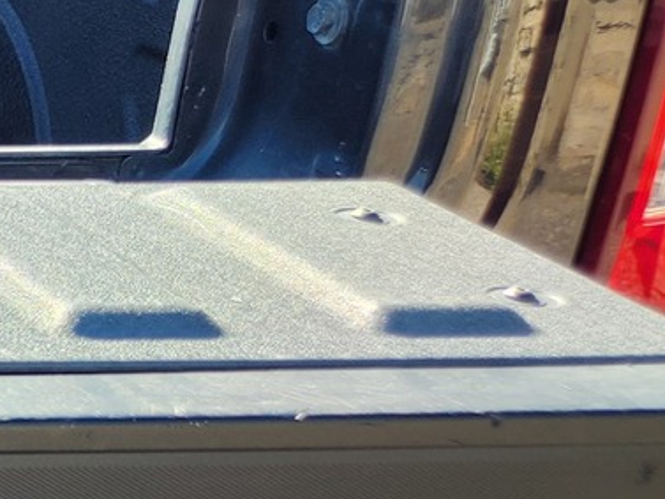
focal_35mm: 125
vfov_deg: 11.8
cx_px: -1090
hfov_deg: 11.7
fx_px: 2402
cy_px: 478
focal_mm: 5.4
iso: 20
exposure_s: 1/243
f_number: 1.8
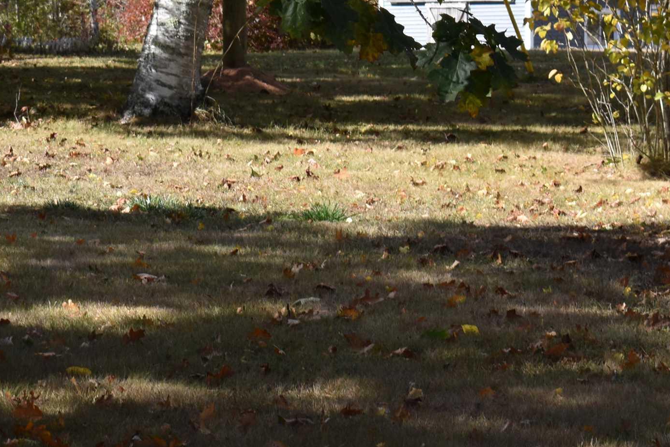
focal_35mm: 183
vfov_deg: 7.5
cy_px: 15
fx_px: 3408
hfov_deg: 11.2
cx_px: 259
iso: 200
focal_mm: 55
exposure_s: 1/250
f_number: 8
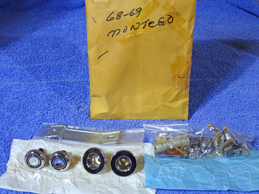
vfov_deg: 35.1
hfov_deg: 45.8
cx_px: 130
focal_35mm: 41
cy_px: 97
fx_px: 307
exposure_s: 1/30
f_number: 4
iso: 800
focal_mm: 7.05
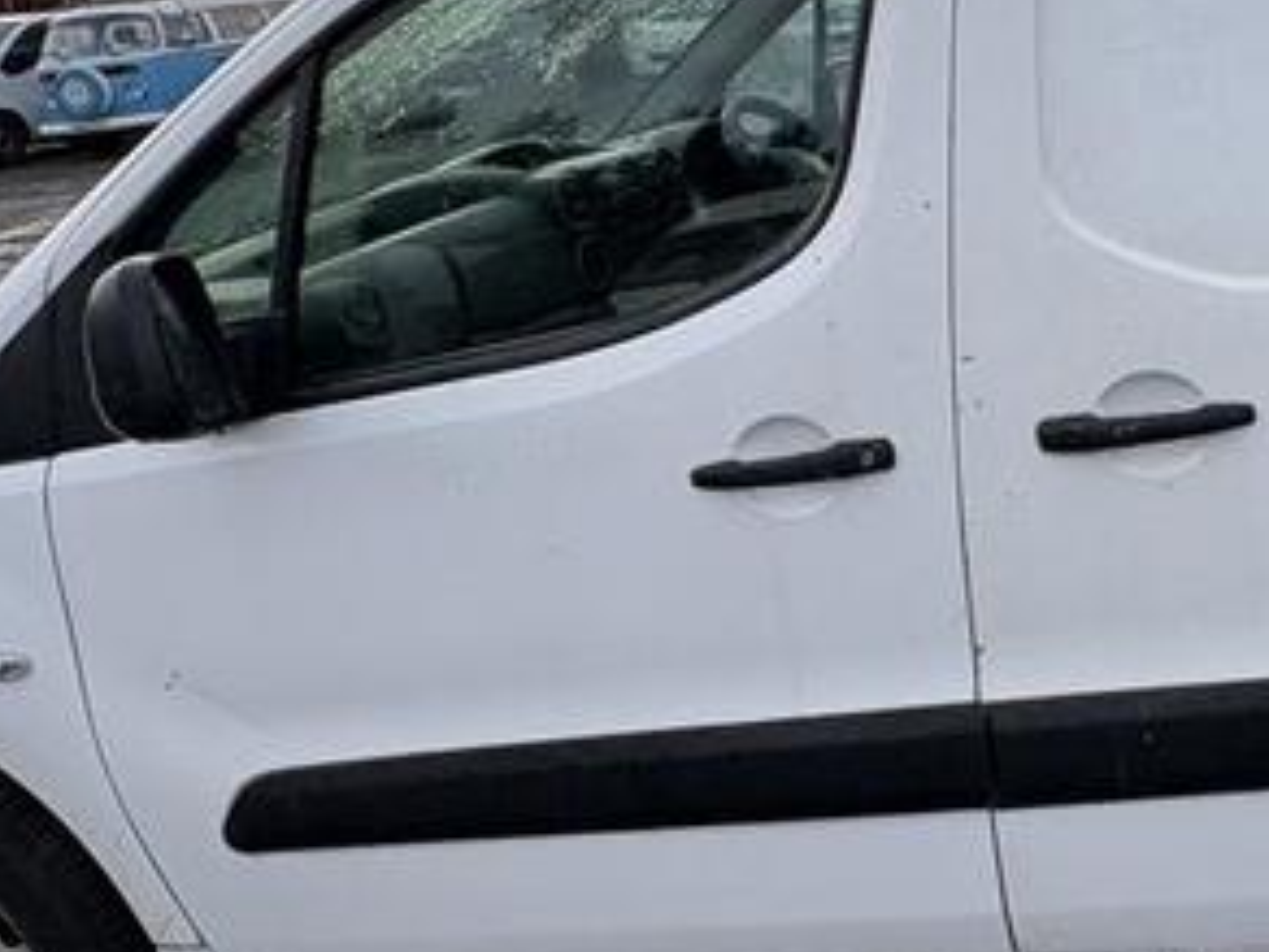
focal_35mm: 43
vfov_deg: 32.8
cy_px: 217
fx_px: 1576
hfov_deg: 38.7
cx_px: 1278
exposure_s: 1/548
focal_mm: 2.22
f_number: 2.2
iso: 40
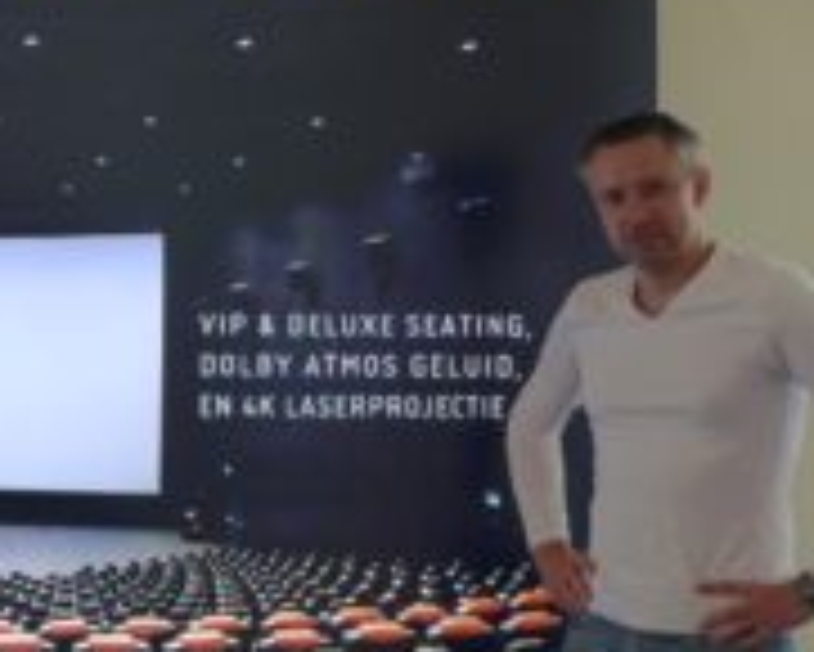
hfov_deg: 18.9
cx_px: -139
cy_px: 398
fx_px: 2314
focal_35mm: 96
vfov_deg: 16.0
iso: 250
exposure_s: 1/125
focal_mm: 7.3
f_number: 1.7
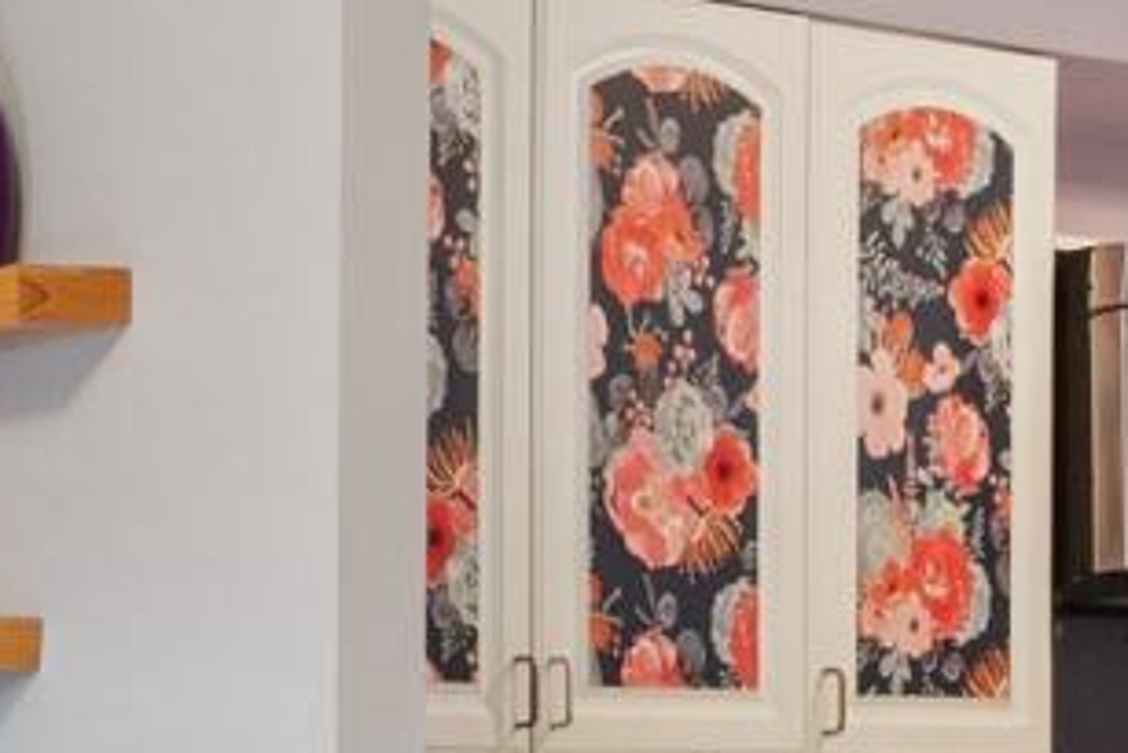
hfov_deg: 18.3
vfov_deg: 13.4
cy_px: 887
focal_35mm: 100
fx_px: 3135
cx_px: -514
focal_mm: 10
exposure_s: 1/10
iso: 400
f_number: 8
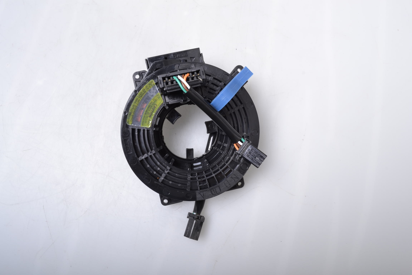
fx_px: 343
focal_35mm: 30
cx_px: 206
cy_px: 138
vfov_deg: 43.6
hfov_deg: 61.9
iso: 200
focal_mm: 20
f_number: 18
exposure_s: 1/60
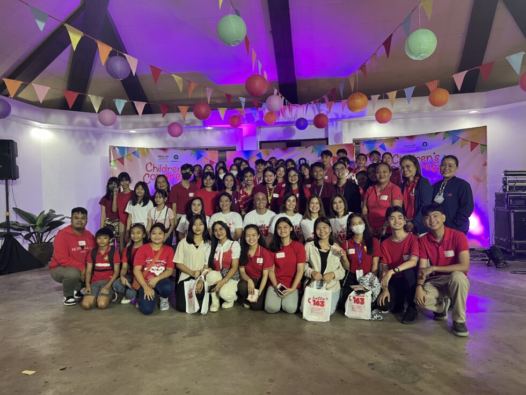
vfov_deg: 53.1
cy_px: 198
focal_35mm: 26
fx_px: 395
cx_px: 263
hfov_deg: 67.3
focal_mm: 5.7
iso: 100
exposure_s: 1/60
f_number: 1.5
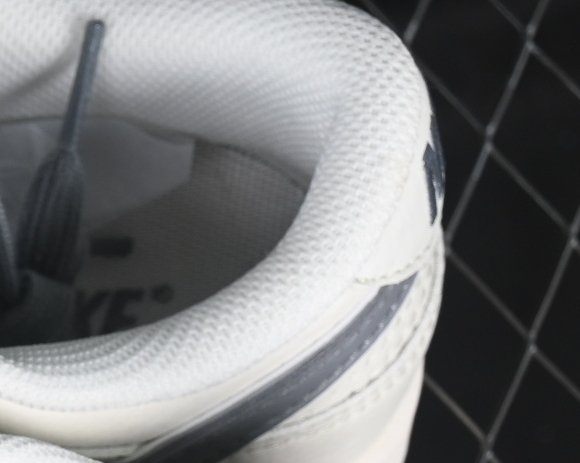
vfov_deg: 5.1
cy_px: 663
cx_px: -379
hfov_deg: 6.3
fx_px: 5199
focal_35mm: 303
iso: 160
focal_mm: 50
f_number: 7.1
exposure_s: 1/80
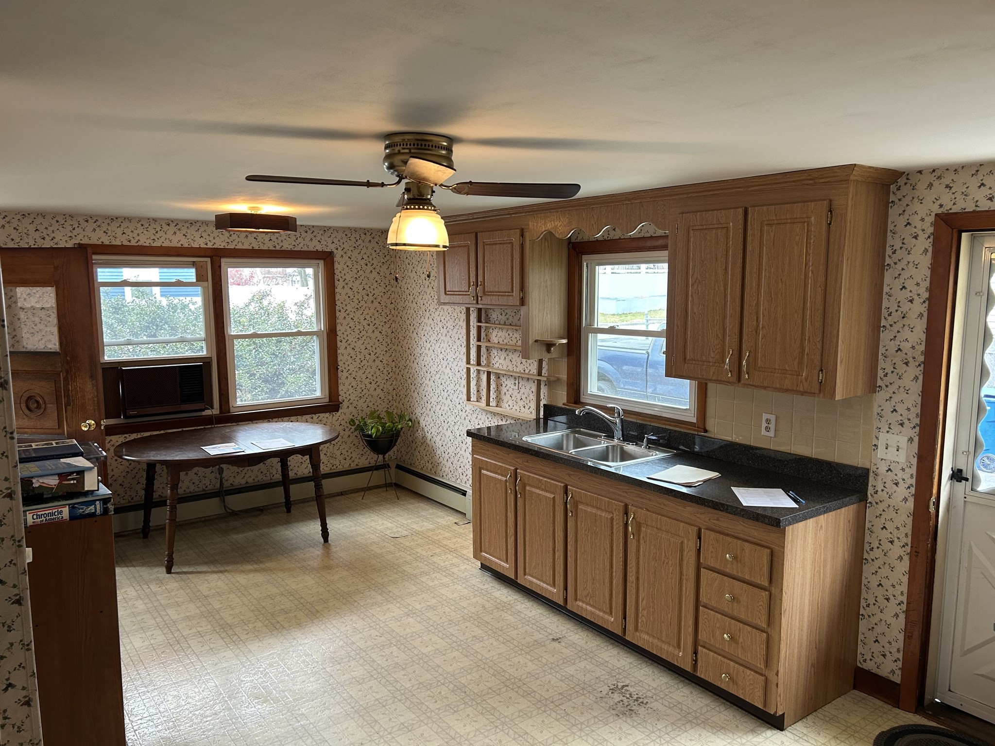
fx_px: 747
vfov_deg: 53.1
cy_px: 373
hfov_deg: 67.3
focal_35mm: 26
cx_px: 498
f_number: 1.5
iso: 100
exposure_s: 1/60
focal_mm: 5.7
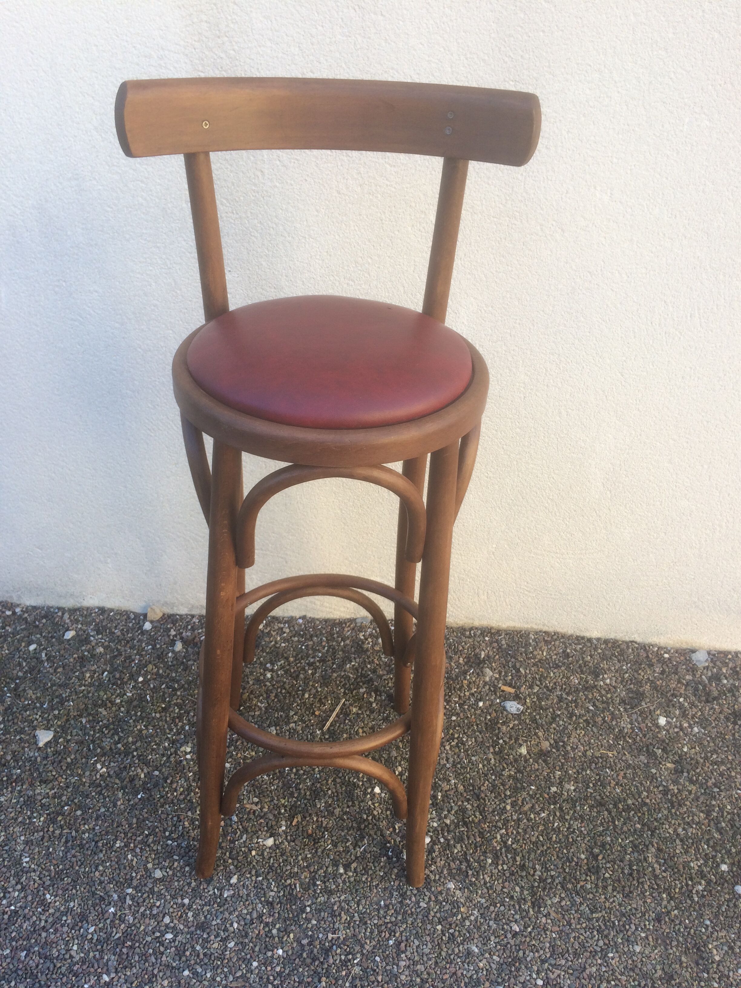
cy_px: 494
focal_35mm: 29
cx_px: 370
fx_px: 828
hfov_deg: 48.2
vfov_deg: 61.7
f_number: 2.2
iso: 32
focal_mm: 4.15
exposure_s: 1/209
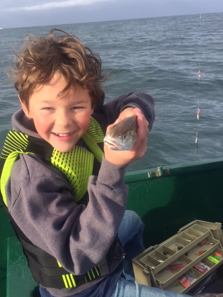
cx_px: 99
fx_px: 283
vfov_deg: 55.3
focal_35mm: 33
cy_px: 150
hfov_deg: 42.9
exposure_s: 1/879
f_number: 2.2
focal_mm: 4.15
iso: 32
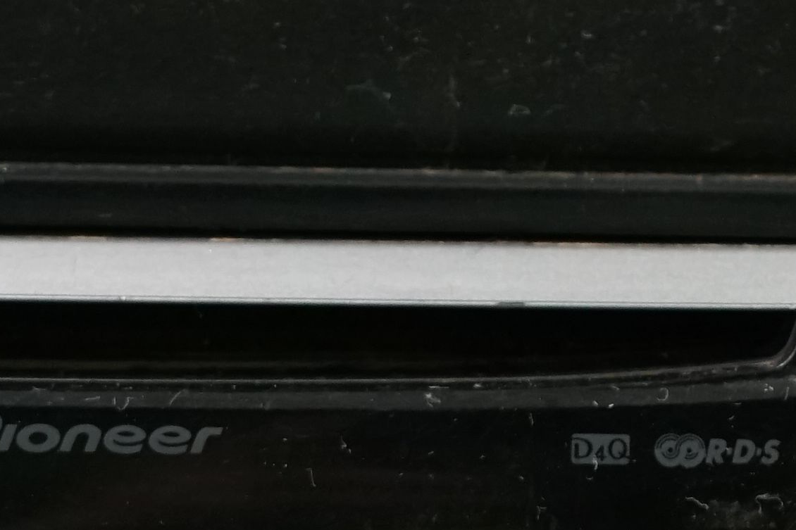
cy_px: -270
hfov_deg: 13.3
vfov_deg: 8.7
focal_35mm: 154
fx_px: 3404
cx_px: 631
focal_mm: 29
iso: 1600
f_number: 5.6
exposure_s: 1/20
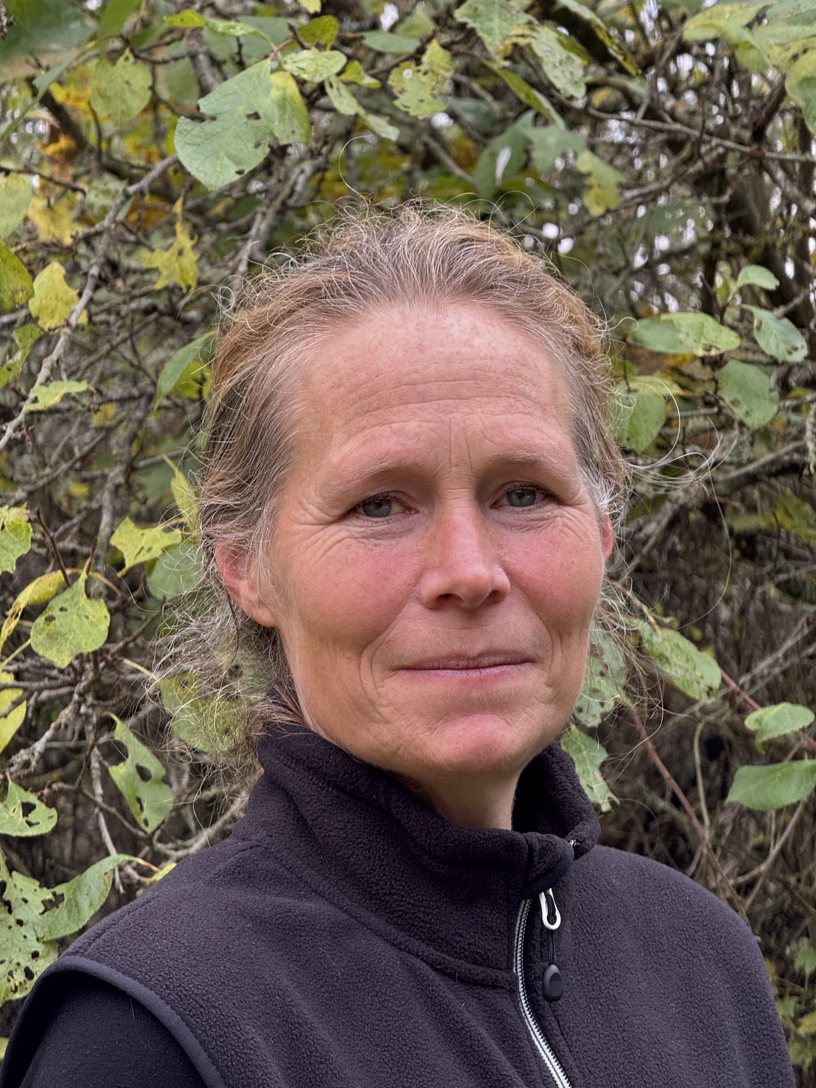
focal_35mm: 120
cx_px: 408
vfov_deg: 16.4
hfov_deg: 12.3
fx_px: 3772
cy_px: 544
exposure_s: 1/99
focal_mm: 15.66
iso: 80
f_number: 2.8
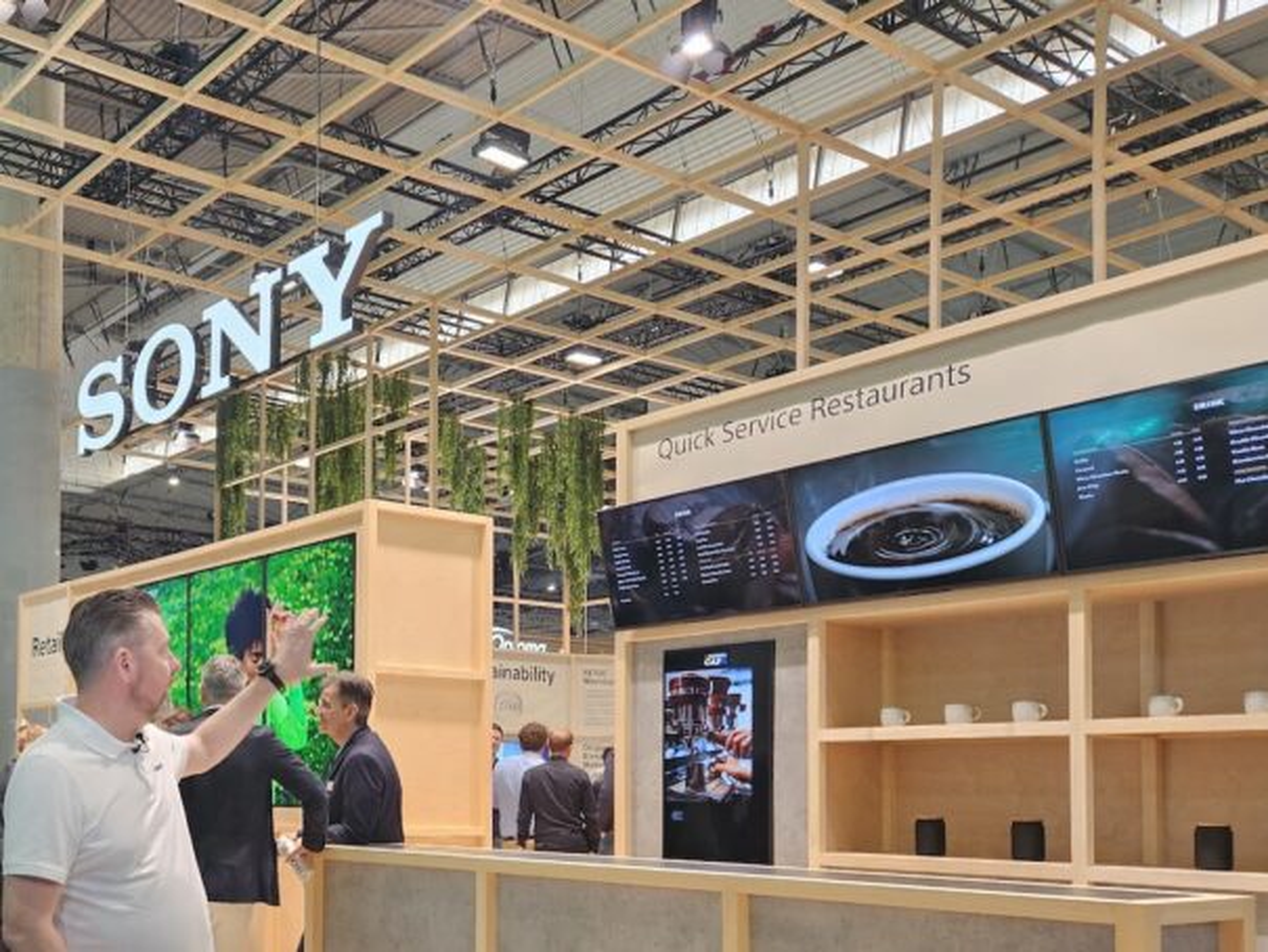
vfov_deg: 58.9
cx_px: 634
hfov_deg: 73.9
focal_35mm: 23
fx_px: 843
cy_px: 476
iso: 100
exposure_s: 1/57
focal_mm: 5.4
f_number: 1.8
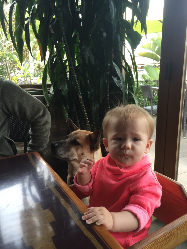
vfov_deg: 61.7
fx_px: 209
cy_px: 124
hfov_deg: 48.2
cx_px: 94
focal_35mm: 29
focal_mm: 4.15
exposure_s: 1/30
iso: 32
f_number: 2.2
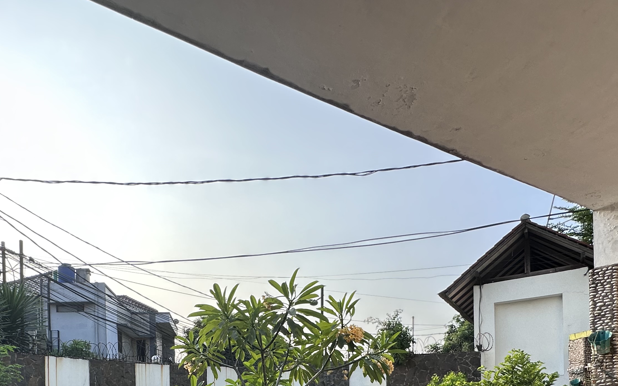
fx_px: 455
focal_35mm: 27
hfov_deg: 67.9
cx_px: 258
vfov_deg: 39.0
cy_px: 410
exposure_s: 1/720
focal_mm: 2.22
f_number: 2.2
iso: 50
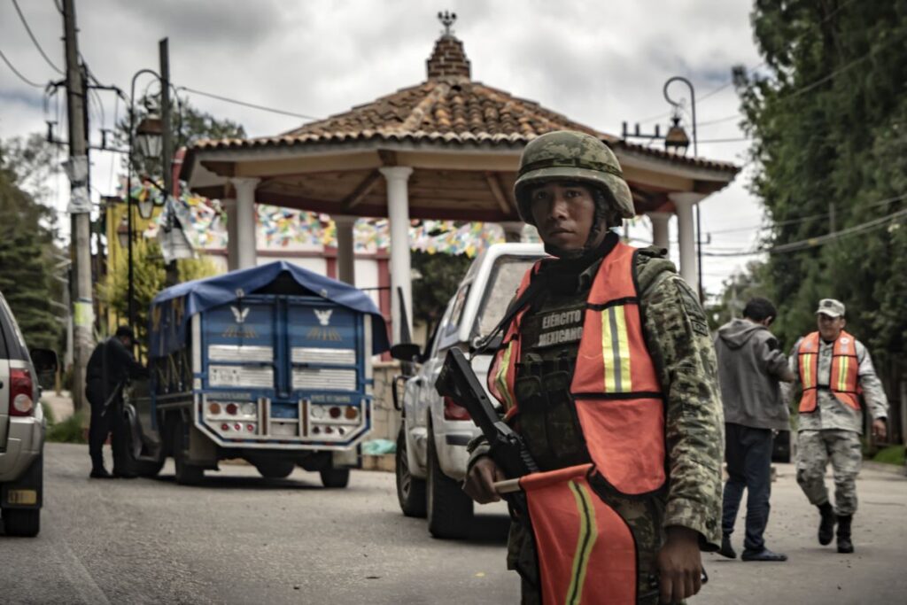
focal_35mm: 110
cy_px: 302
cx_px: 454
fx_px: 2772
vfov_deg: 12.5
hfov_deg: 18.6
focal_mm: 110
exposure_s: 1/500
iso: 400
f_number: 8
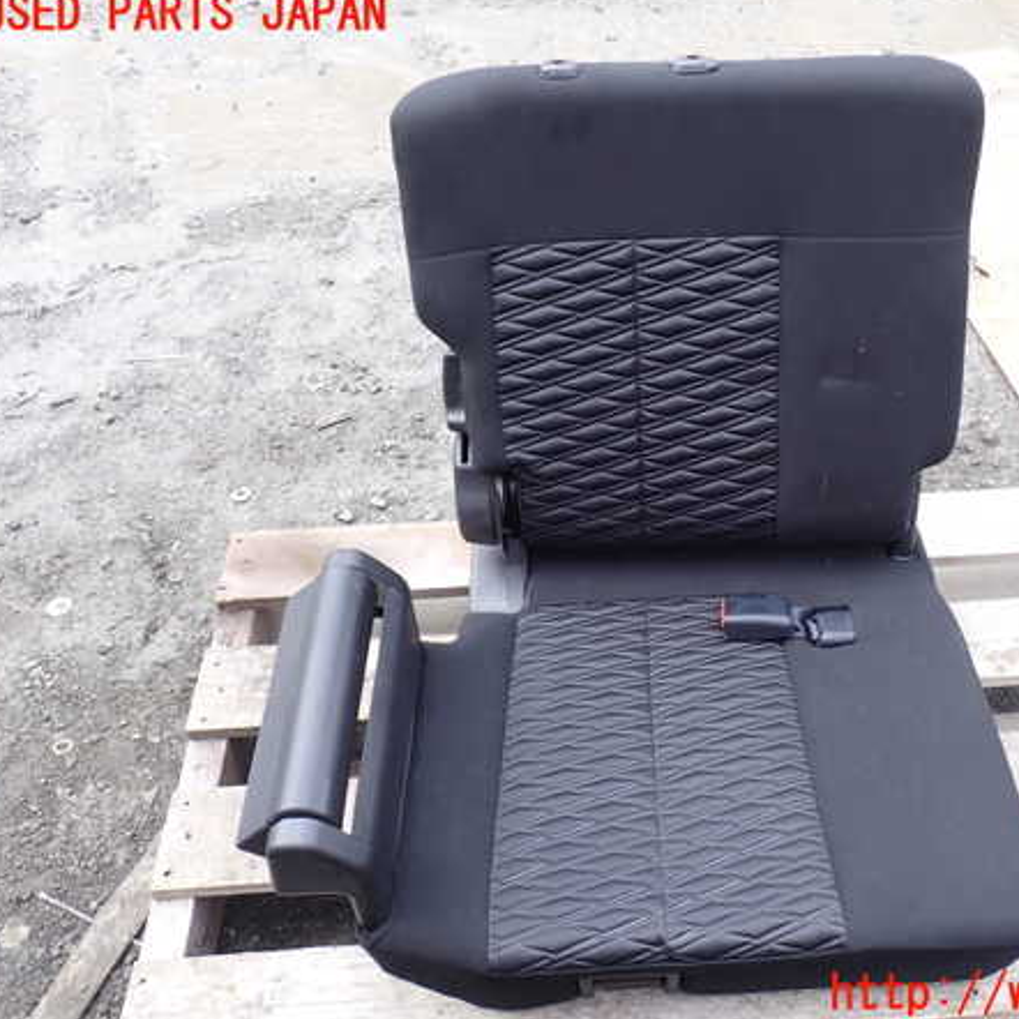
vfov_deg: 46.0
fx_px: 1199
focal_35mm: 36
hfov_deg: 45.5
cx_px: 659
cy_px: 505
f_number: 3.2
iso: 100
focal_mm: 5.4
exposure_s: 1/200
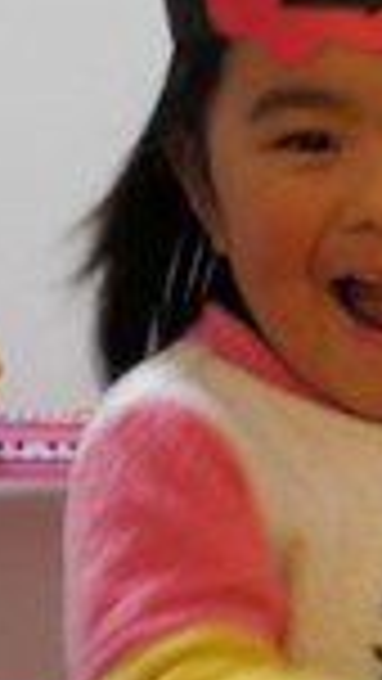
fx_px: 4128
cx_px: 360
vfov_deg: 9.4
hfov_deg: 5.3
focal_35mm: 229
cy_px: 333
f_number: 6.3
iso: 1600
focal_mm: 55
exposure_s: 1/40
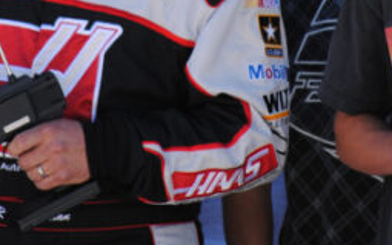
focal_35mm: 837
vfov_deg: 1.6
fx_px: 8936
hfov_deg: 2.5
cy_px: -52
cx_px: 155
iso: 100
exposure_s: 1/125
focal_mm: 200
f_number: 6.3
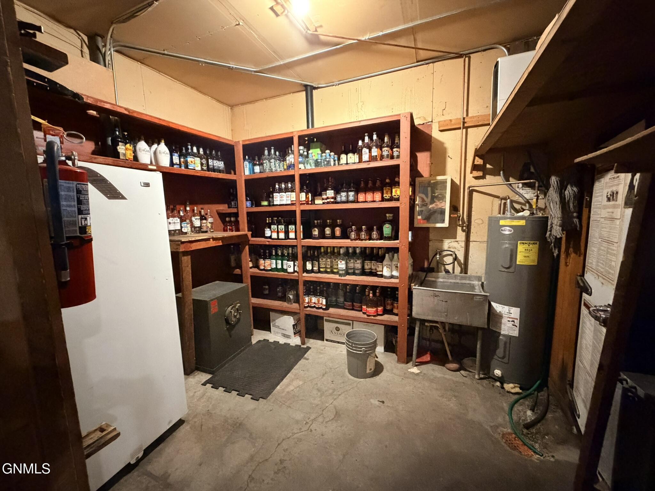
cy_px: 246
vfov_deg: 85.7
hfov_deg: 102.1
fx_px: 265
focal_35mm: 14
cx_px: 328
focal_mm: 2.22
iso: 1250
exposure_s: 1/40
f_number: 2.2
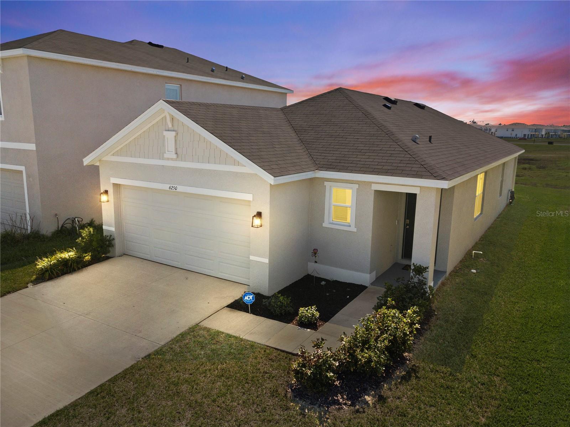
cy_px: 214
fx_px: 428
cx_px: 285
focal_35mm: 26
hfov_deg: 67.3
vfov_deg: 53.0
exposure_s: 1/2000
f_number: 2.2
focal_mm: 4.7
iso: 100
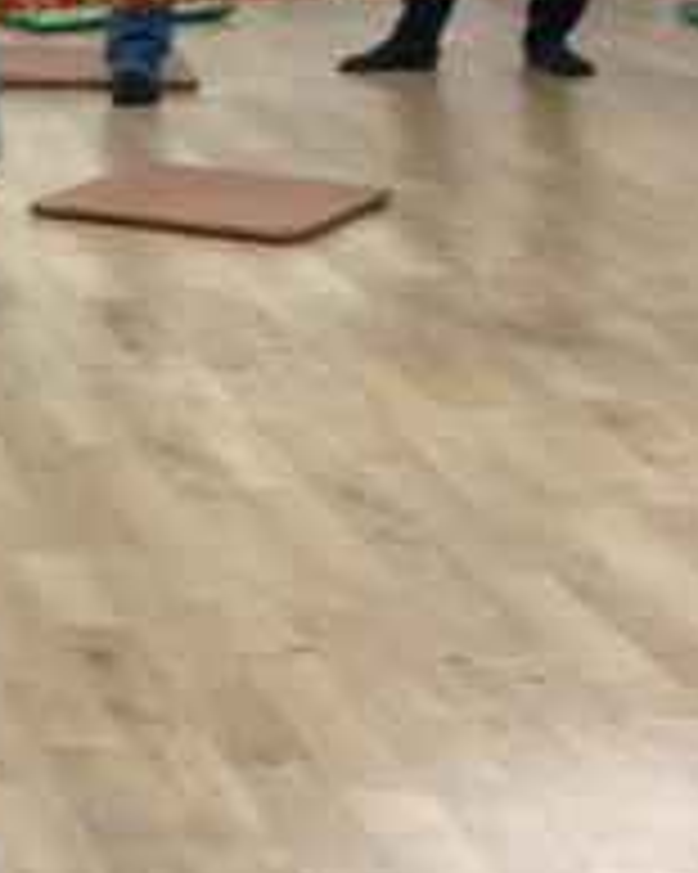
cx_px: -770
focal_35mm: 166
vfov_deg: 11.6
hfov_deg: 8.7
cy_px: 144
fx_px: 4290
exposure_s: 1/20
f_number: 2.4
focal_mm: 4.13
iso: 125
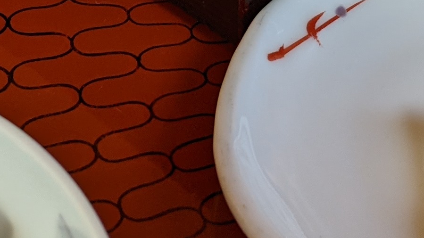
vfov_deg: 9.0
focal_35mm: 132
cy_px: -103
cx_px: 215
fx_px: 1484
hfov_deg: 16.3
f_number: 1.73
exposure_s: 1/203
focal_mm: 4.38
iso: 44
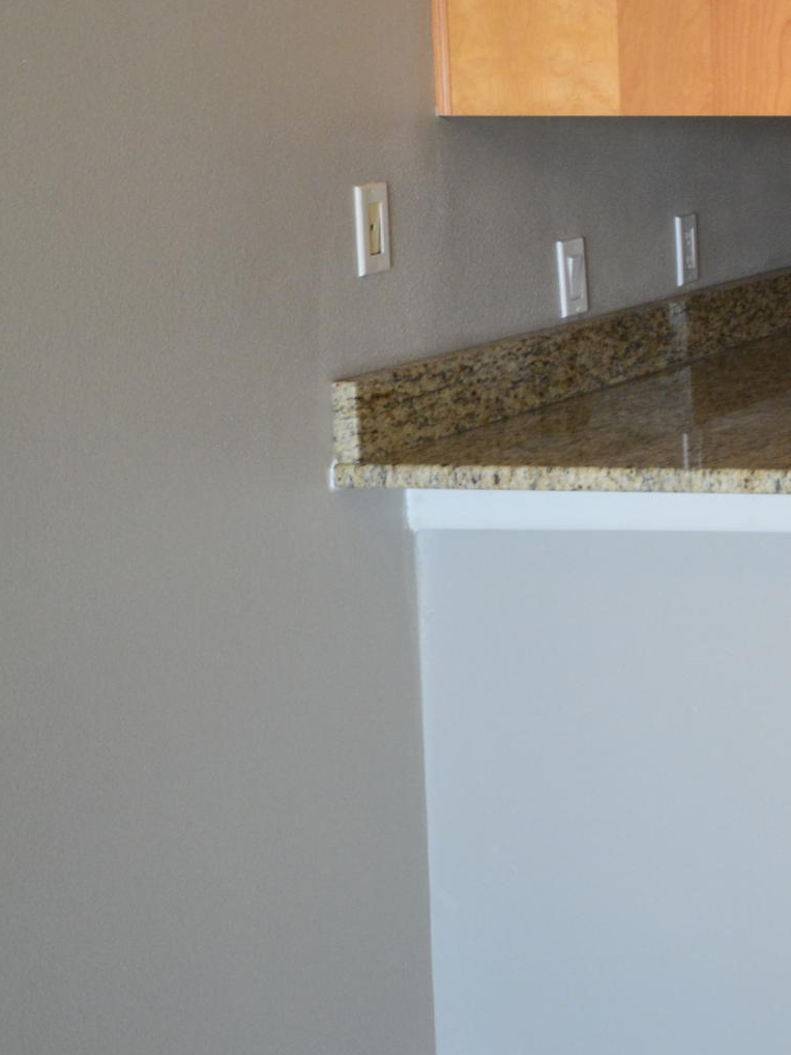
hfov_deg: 14.7
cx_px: 1507
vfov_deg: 22.8
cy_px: 250
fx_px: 2589
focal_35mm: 85
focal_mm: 20
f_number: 8
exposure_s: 1/60
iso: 800
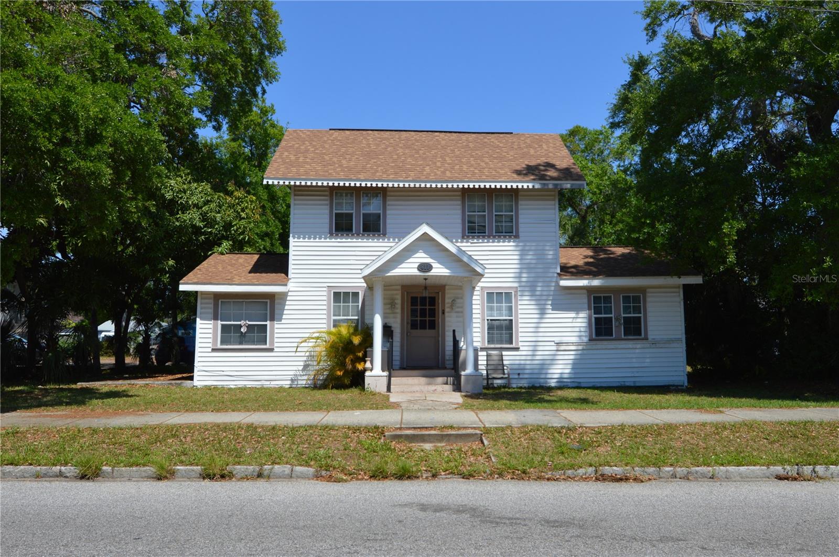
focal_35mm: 22
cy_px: 278
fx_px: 524
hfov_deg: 77.4
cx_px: 420
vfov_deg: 56.0
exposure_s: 1/250
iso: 100
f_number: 8
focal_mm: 15
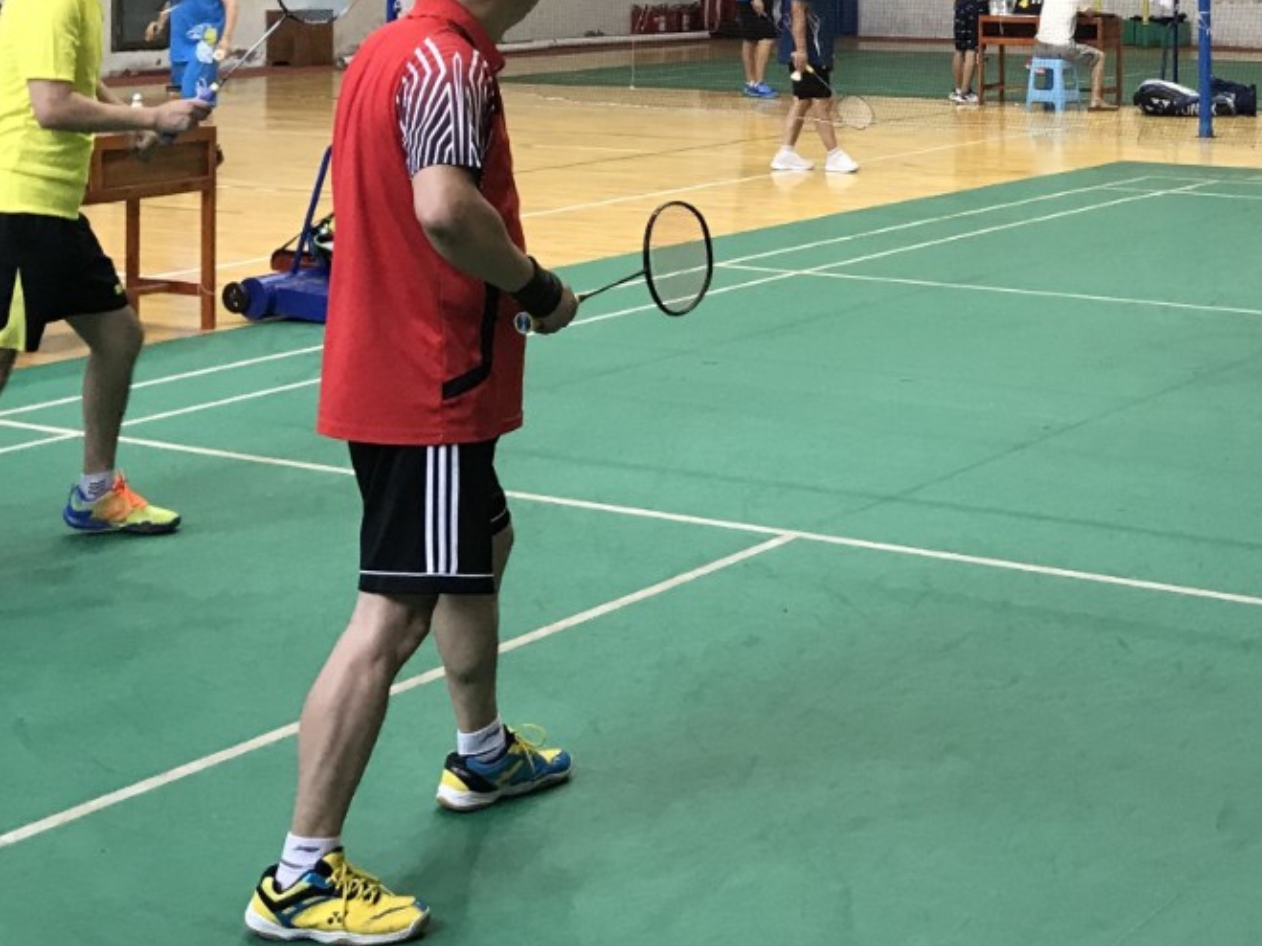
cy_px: -27
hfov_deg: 28.1
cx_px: 950
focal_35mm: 68
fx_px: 2479
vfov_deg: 20.8
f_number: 1.8
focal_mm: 3.99
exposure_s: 1/33
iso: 40
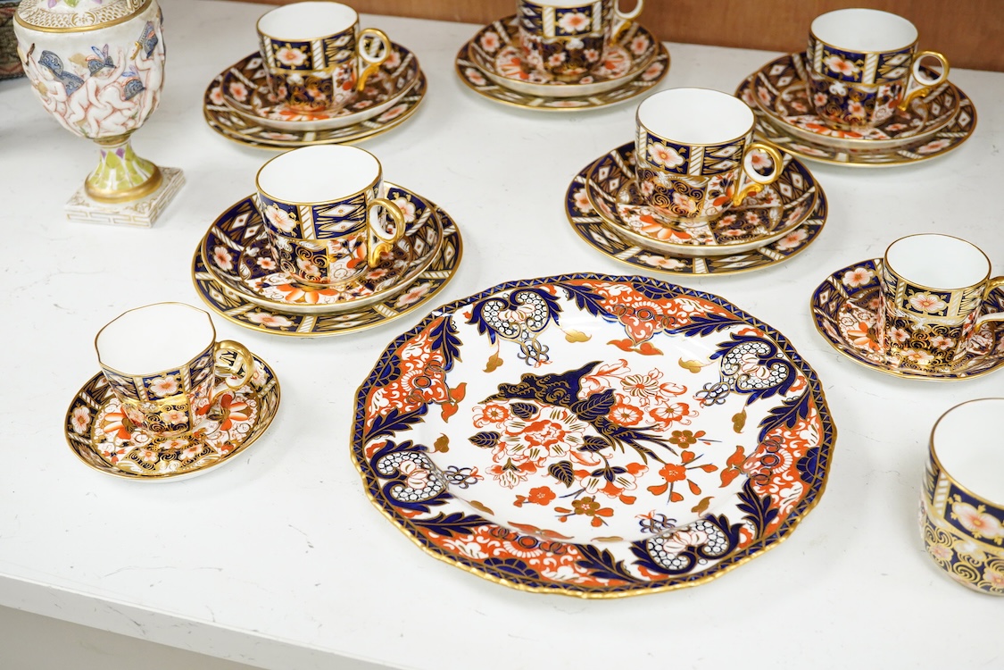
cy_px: 335
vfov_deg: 29.9
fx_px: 1255
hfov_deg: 43.6
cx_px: 502
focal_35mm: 45
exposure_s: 1/160
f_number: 8
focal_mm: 30
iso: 2500
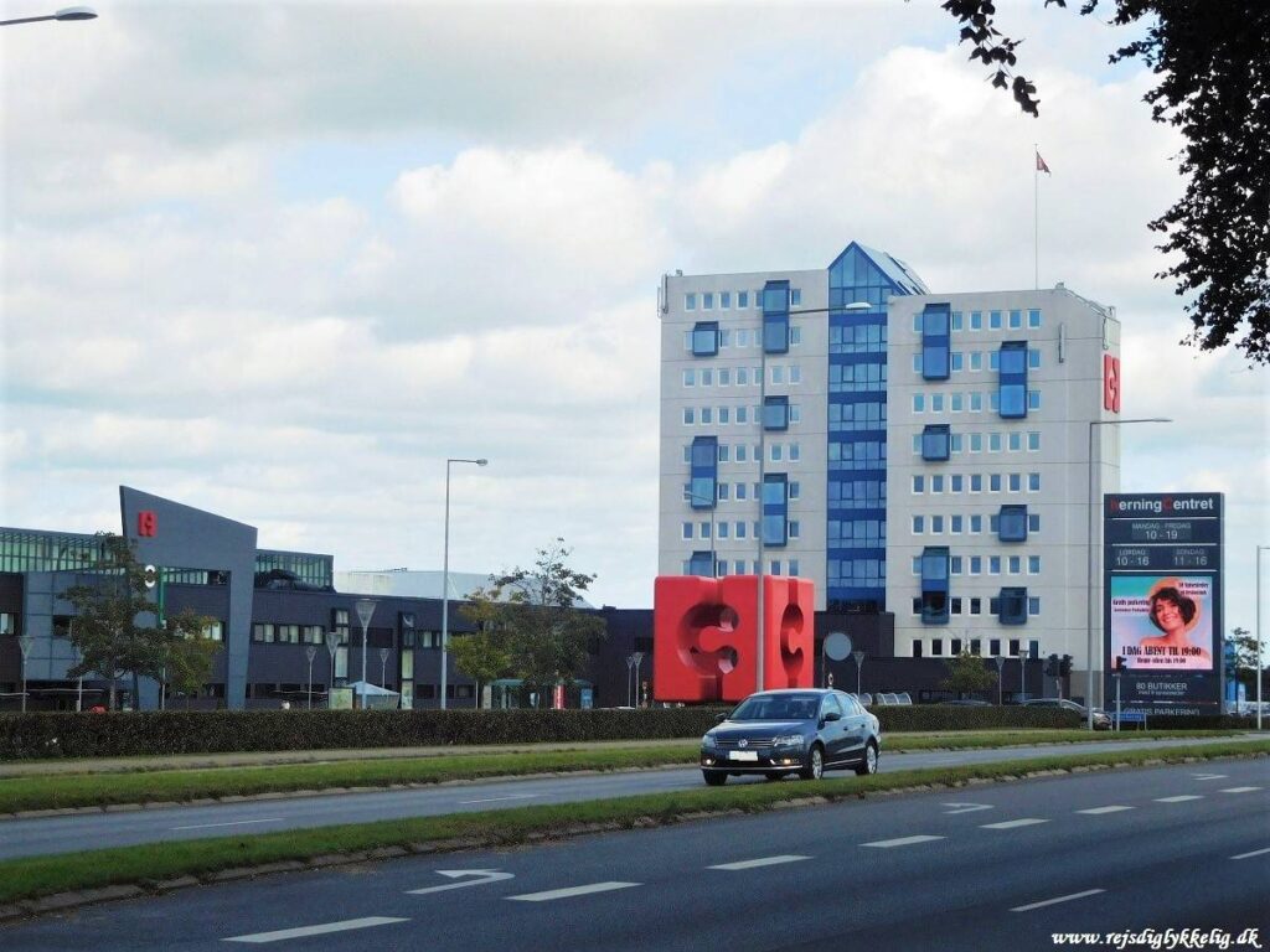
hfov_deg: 24.4
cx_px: 635
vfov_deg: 18.4
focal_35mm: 80
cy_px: 476
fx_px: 2935
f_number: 4.6
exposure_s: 1/800
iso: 125
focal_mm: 14.3
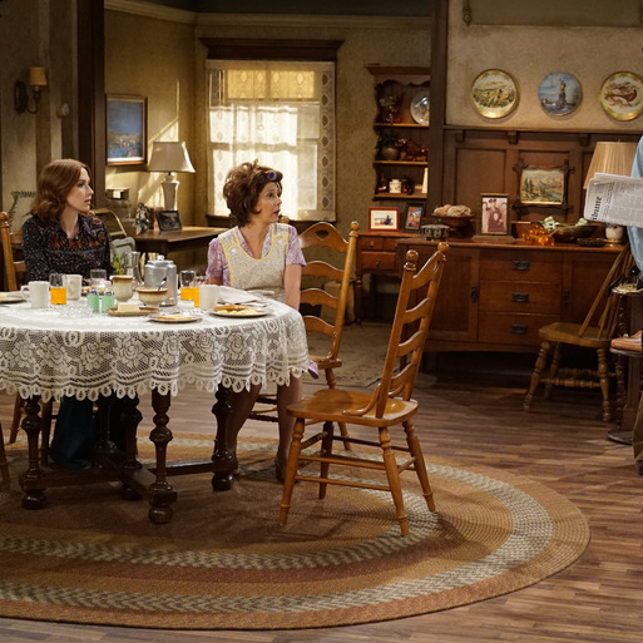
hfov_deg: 25.8
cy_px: 323
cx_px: 469
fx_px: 1387
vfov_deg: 26.1
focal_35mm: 66
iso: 8000
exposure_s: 1/160
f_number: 4
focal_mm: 51
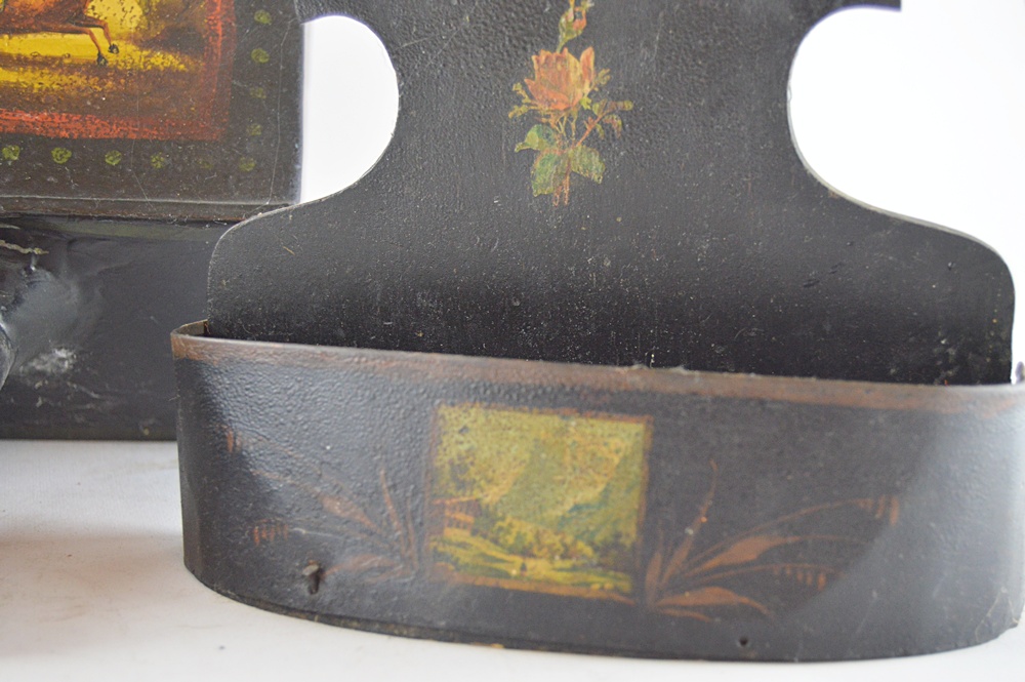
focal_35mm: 57
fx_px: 1622
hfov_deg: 35.1
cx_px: 512
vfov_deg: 23.7
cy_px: 341
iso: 1100
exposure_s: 1/60
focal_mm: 38
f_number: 4.8
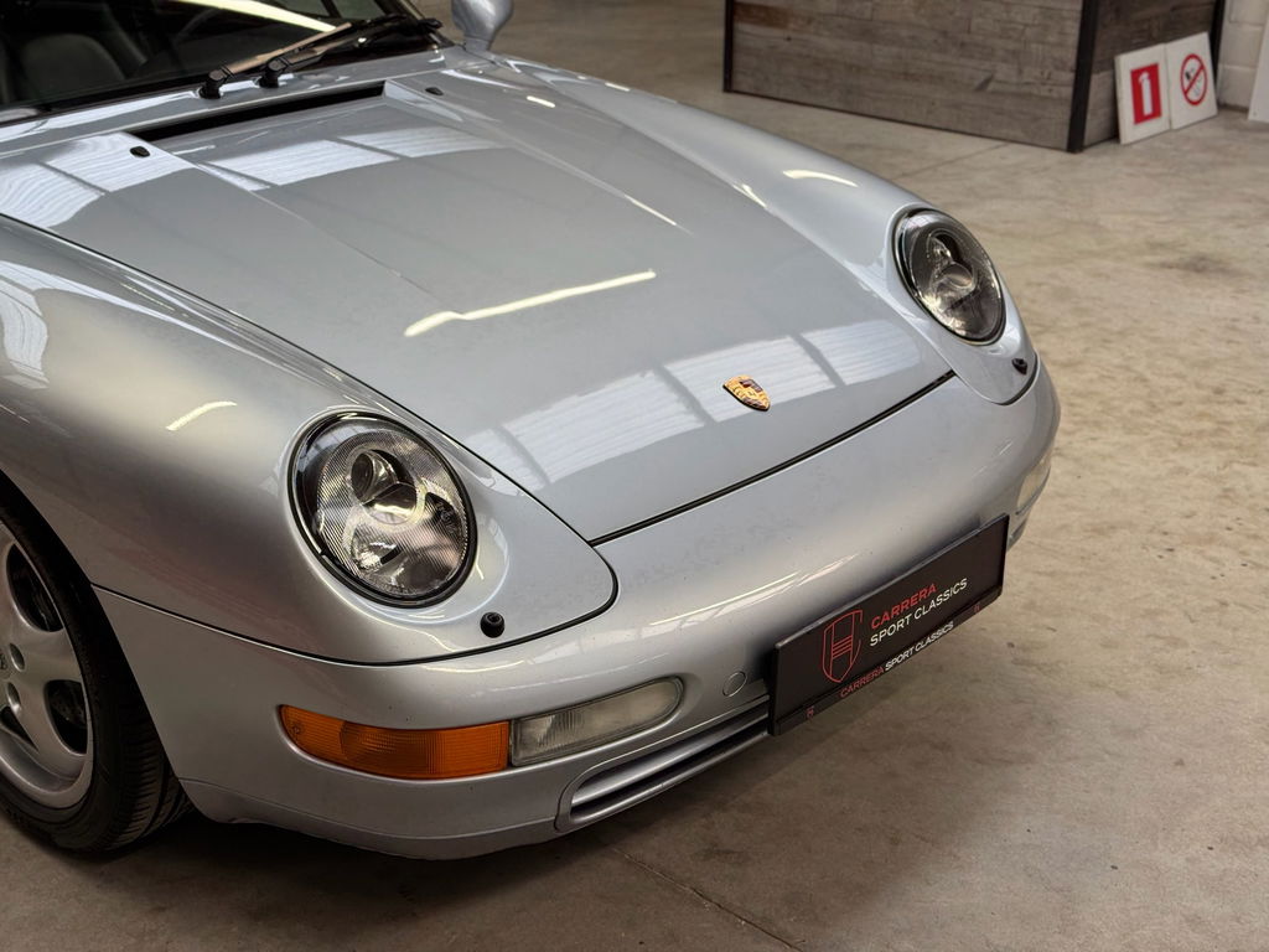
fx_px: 1760
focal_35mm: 48
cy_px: 476
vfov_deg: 30.3
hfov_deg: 39.7
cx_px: 634
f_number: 1.78
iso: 50
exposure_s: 1/100
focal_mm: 6.76
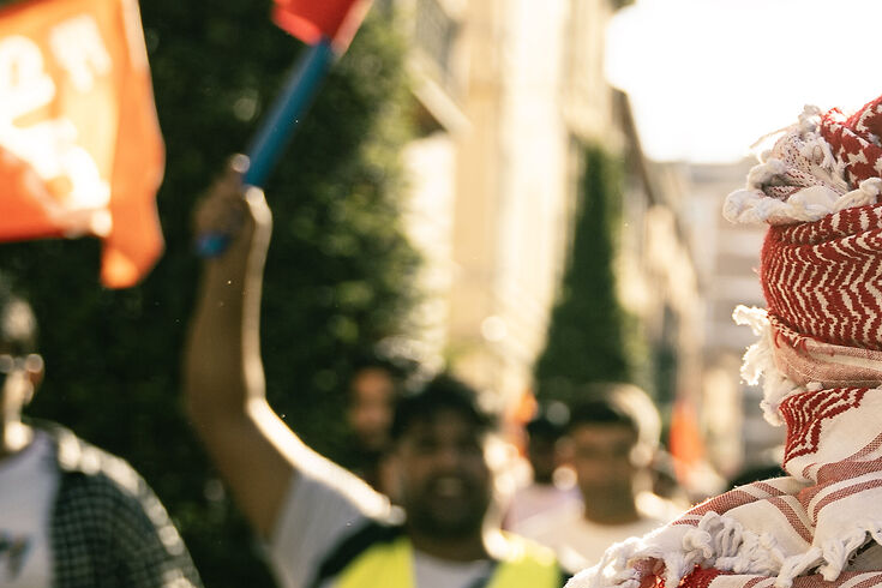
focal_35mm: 99
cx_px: 1392
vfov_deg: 13.8
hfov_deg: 18.0
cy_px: 480
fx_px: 2417
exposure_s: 1/1250
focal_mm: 30.2
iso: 320
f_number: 2.8
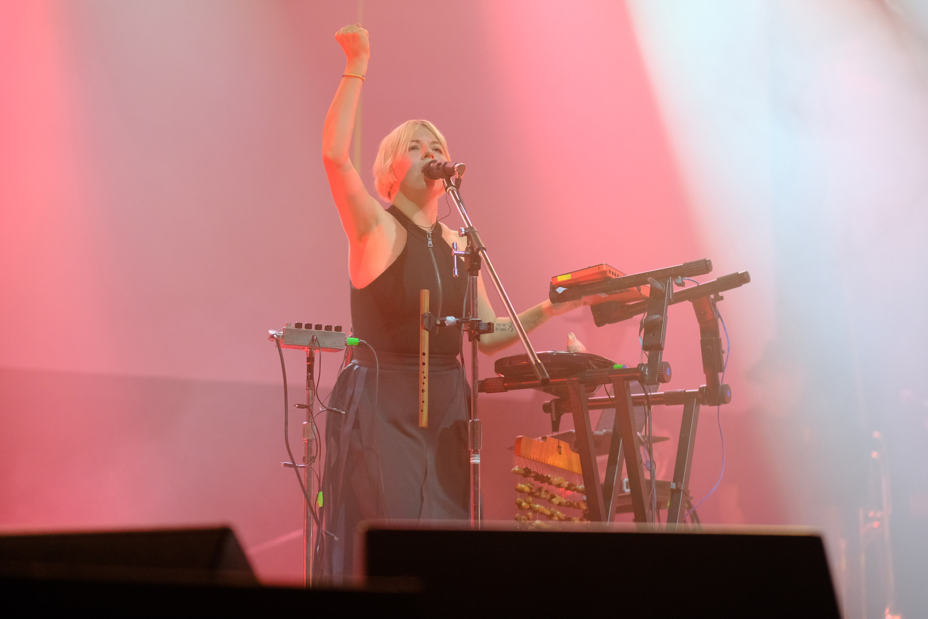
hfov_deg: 24.2
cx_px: 464
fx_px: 2165
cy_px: 310
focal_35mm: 84
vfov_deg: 16.3
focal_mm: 56
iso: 1600
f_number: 1.6
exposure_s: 1/800
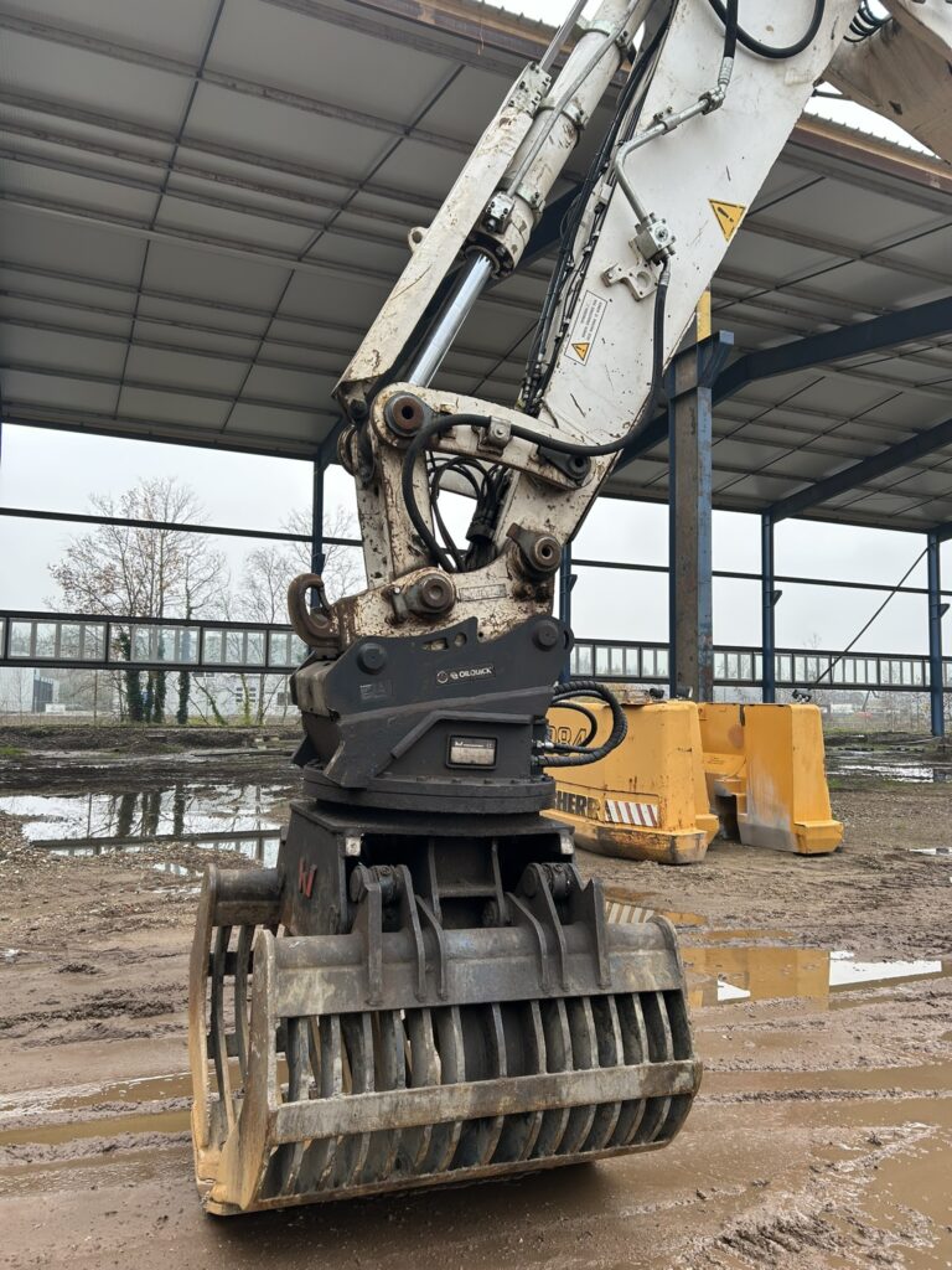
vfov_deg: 67.3
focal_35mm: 26
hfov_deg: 53.1
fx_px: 953
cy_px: 635
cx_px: 476
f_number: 1.5
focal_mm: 5.7
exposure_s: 1/326
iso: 50
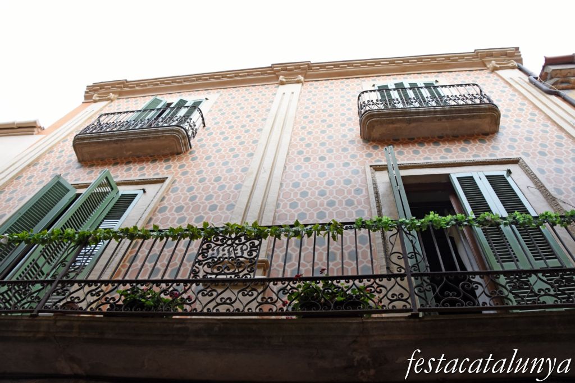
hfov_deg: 67.4
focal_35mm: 27
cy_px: 192
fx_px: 431
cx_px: 288
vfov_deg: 47.9
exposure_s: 1/200
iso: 400
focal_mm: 18
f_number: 7.1
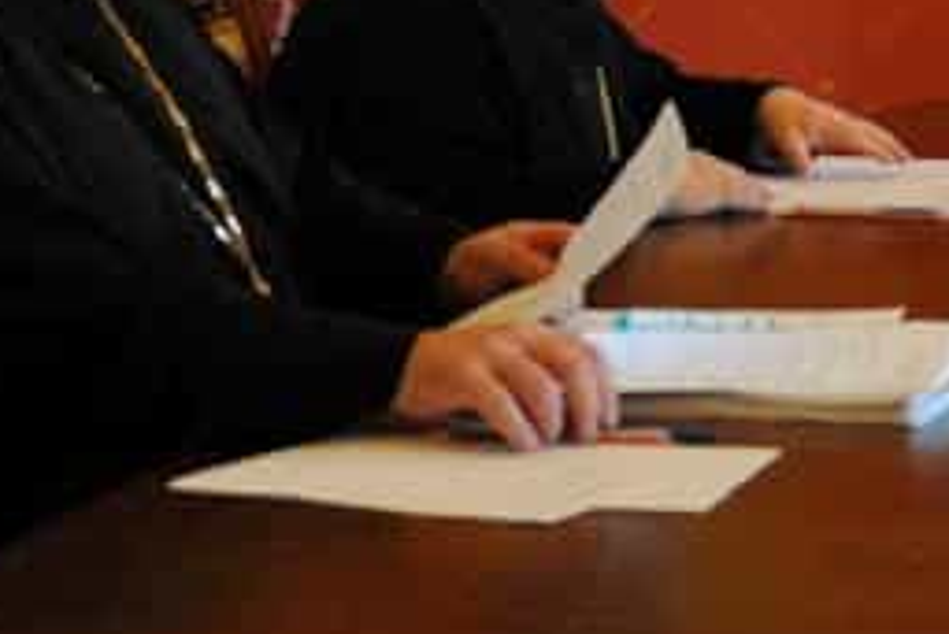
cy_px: -32
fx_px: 4114
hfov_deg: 12.8
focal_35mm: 156
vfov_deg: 8.7
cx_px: 1145
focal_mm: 40
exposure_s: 1/100
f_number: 5
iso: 1600
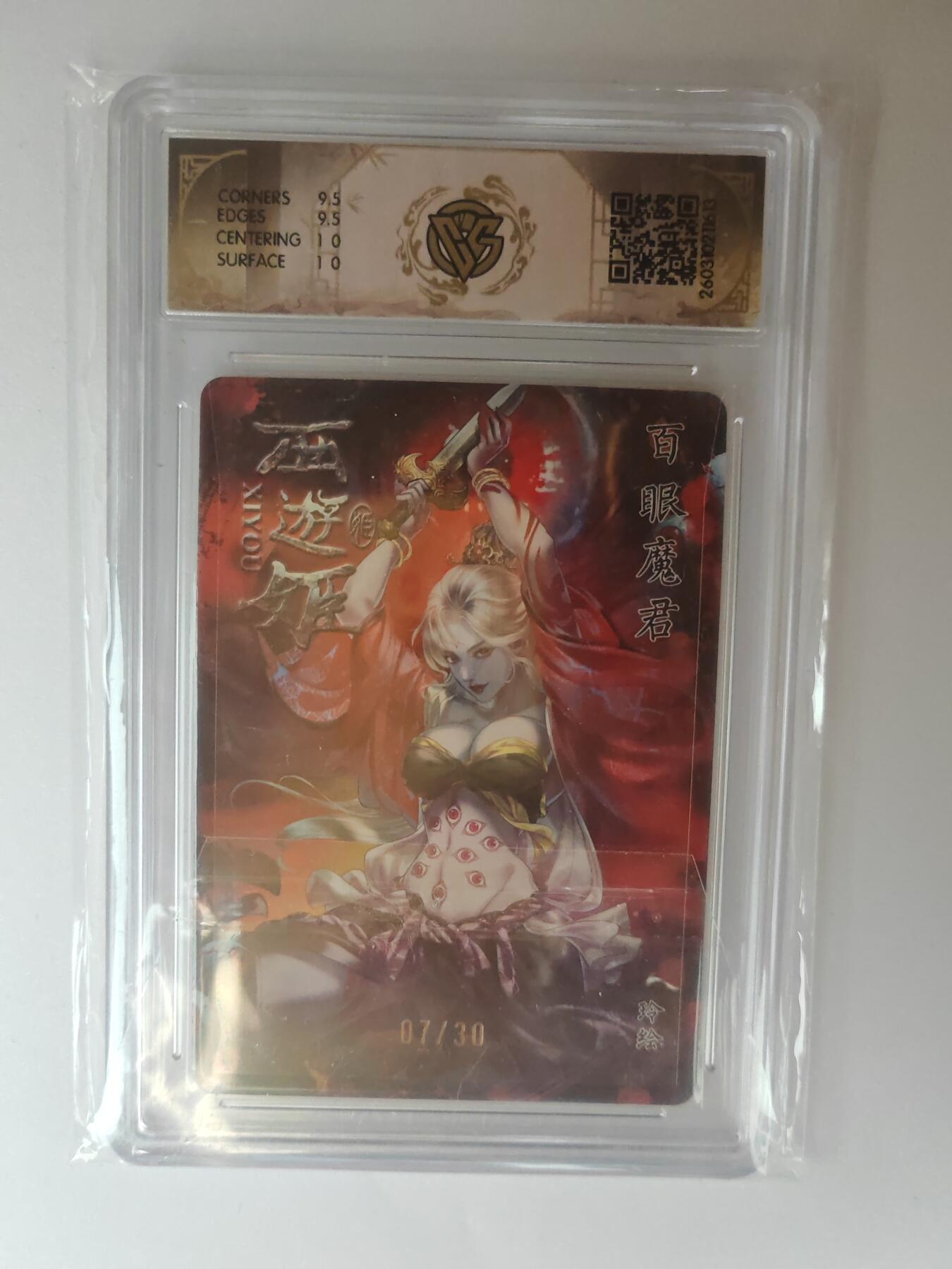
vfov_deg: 65.3
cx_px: 476
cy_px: 634
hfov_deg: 51.4
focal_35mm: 27
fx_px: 990
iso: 1000
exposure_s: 1/33
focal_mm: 5.52
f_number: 1.95
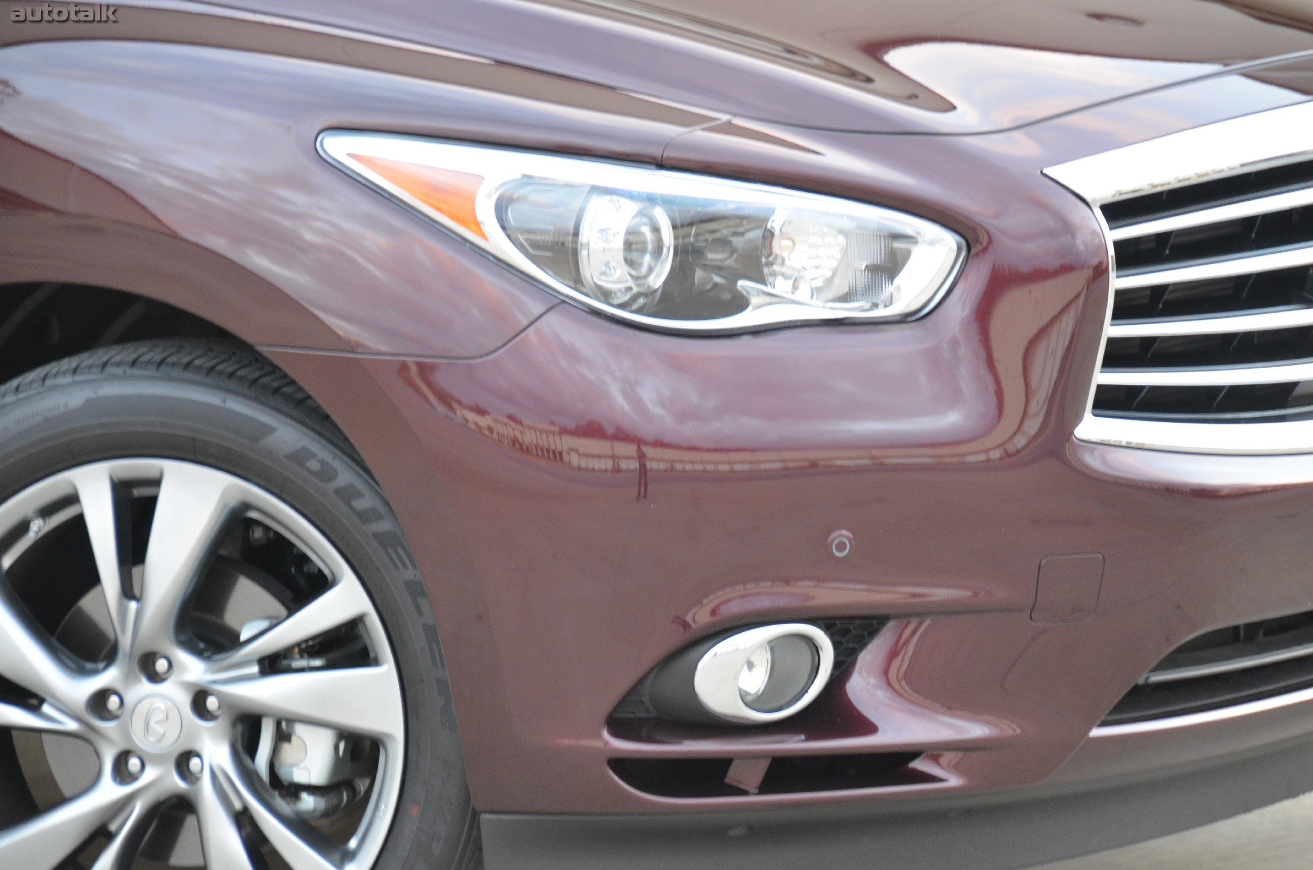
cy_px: 435
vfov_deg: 7.6
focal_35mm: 180
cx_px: 656
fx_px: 6552
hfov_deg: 11.4
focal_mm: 120
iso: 1600
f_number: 5.3
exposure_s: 1/30
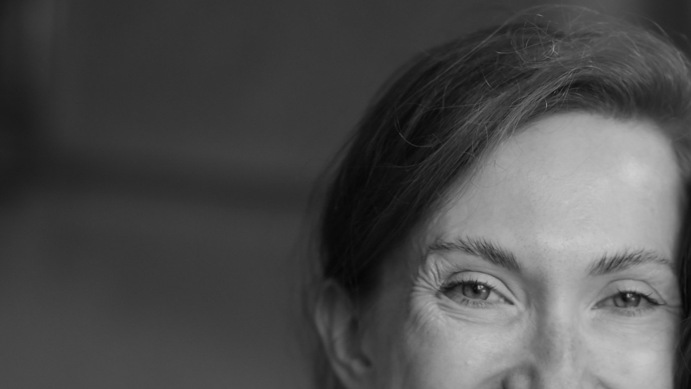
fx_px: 2895
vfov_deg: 7.5
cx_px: 595
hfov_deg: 13.5
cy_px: 634
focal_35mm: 158
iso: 100
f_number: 1.6
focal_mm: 50
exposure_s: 1/160
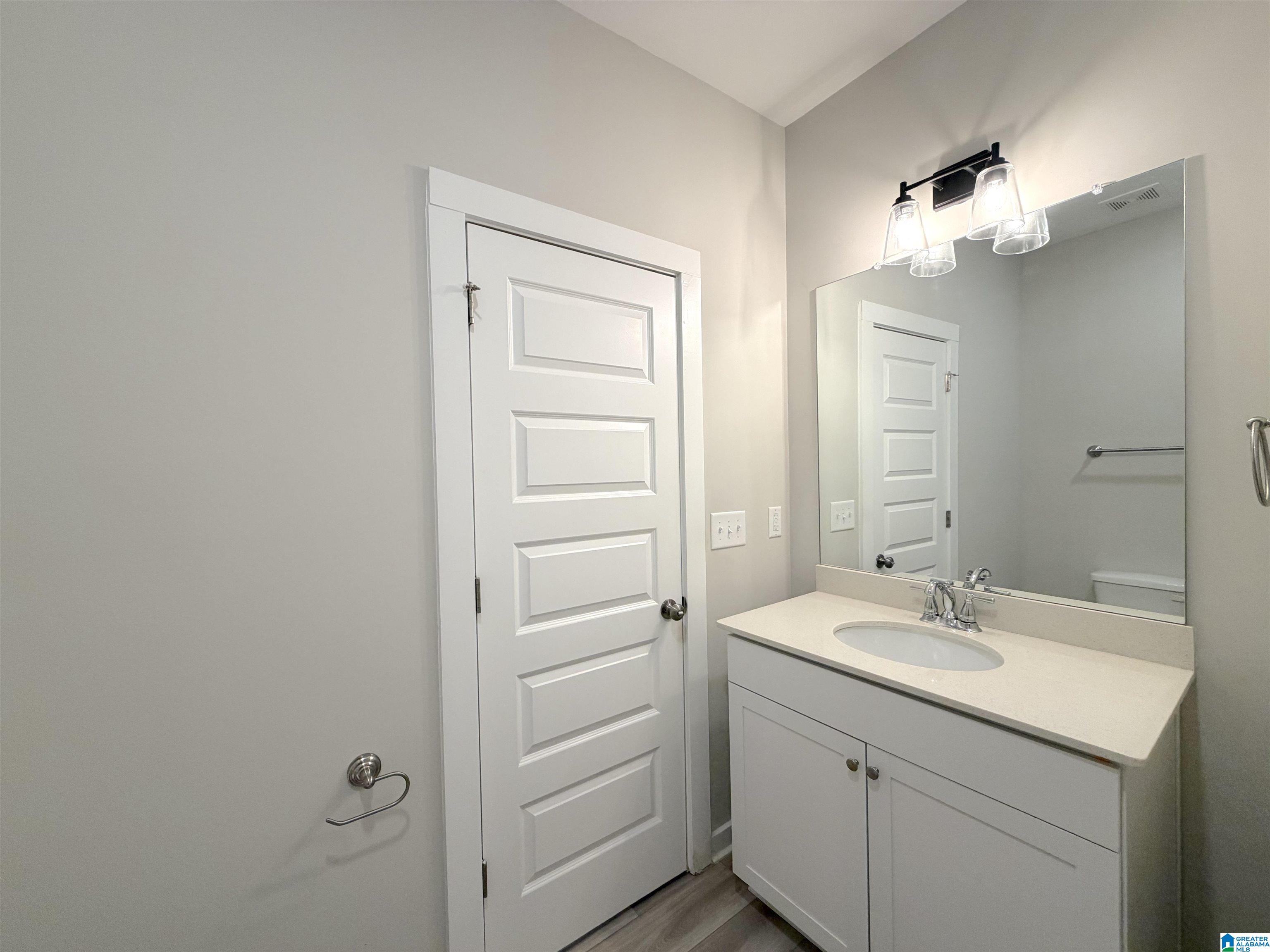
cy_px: 476
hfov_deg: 102.1
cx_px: 635
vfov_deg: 85.7
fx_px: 514
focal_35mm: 14
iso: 160
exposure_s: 1/120
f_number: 2.2
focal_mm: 2.22
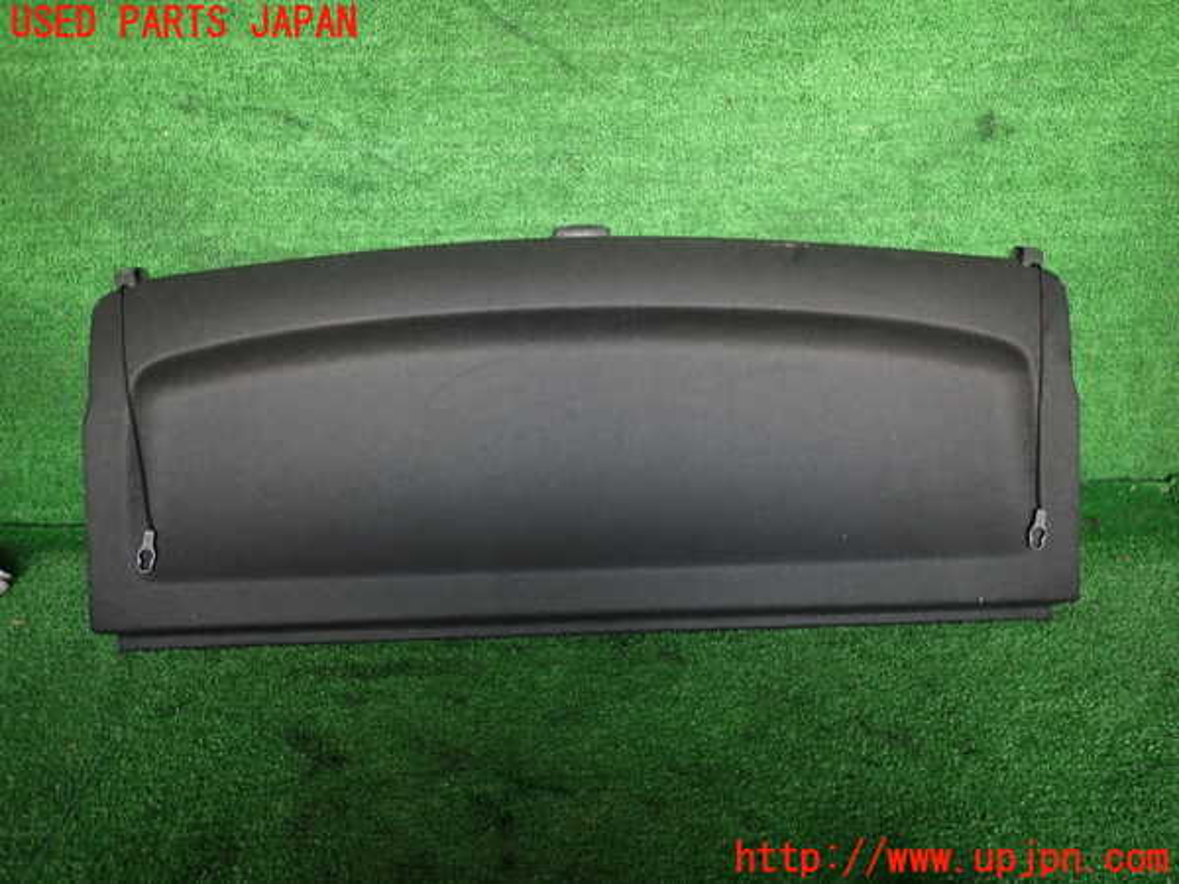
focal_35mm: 25
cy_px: 442
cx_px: 590
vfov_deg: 54.9
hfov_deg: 69.4
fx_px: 851
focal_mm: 4.5
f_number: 2
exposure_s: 1/60
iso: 160
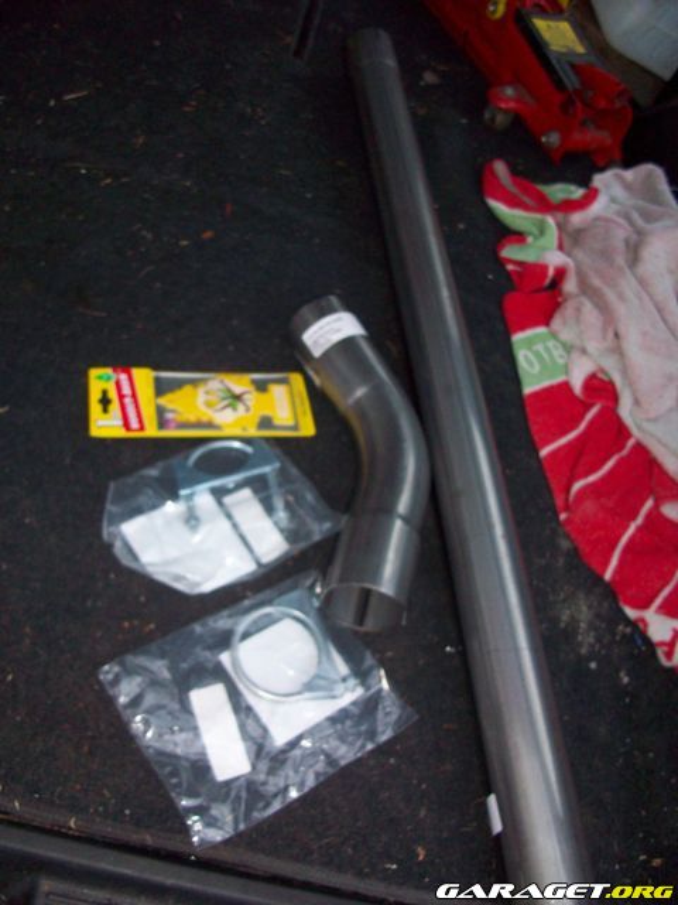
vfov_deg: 54.0
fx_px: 888
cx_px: 339
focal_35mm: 34
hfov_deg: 41.8
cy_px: 452
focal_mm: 5.7
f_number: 2.8
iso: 160
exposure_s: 1/60
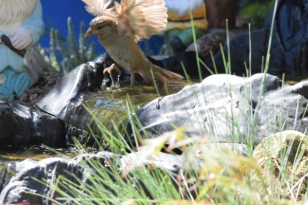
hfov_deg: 3.2
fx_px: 5578
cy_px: 44
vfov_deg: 2.1
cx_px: 89
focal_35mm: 652
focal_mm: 250
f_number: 9
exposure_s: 1/2500
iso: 6400
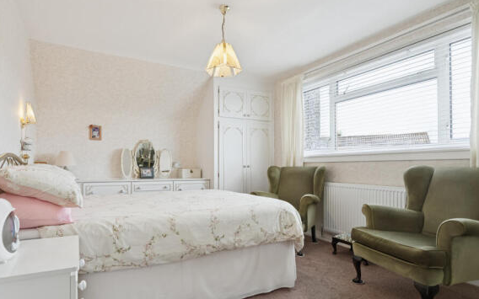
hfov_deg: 84.6
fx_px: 261
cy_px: 153
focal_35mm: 20
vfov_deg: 59.6
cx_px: 206
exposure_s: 1/60
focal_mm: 17
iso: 250
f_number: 5.6
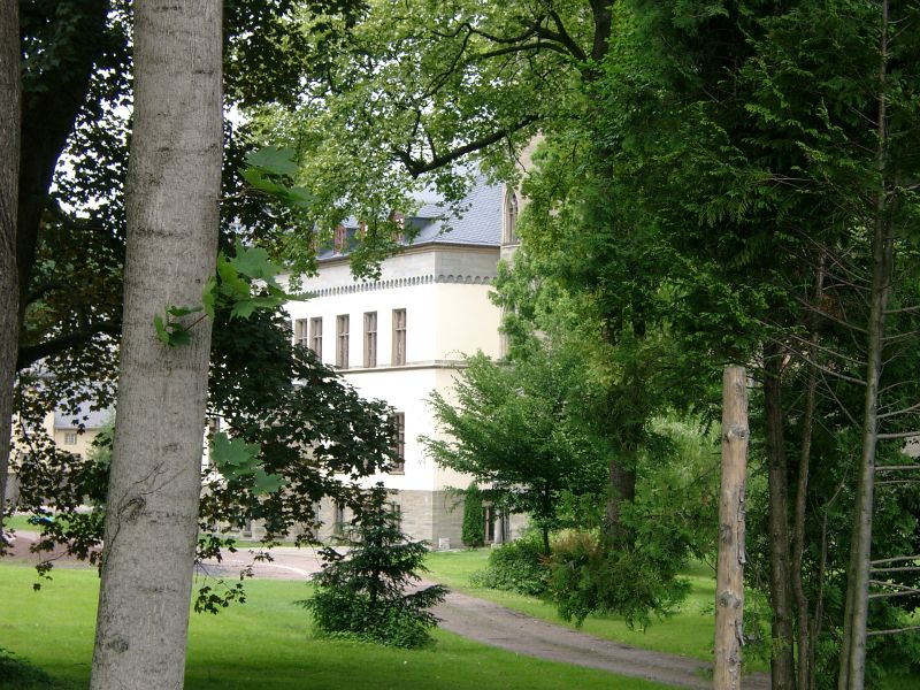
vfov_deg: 14.8
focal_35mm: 100
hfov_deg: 19.6
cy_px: 345
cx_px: 460
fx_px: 2658
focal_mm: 20.74
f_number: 4
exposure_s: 1/87.7
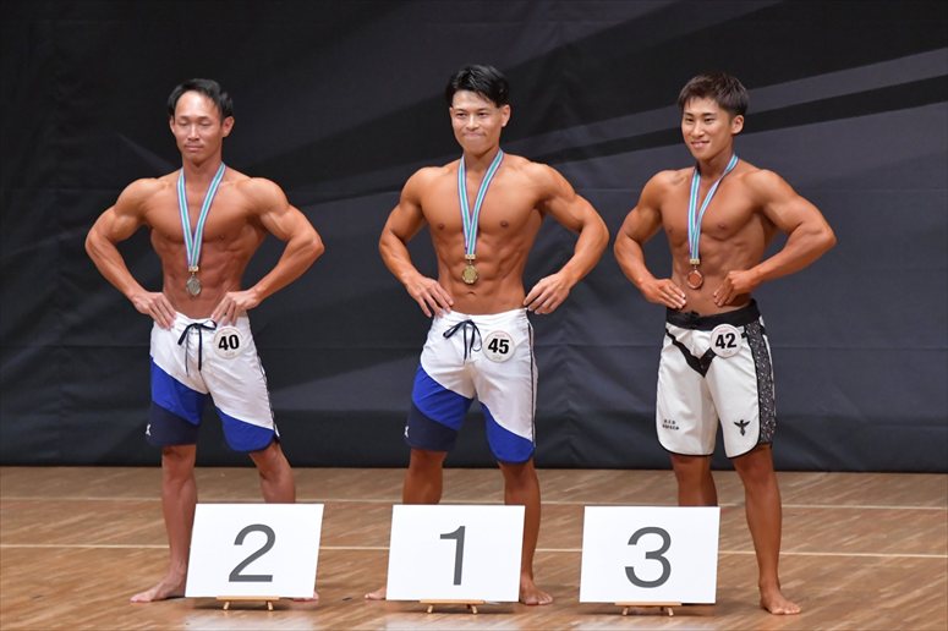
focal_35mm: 285
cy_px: 316
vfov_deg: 4.8
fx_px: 7501
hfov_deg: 7.2
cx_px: 474
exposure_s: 1/400
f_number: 5.6
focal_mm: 190
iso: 6400
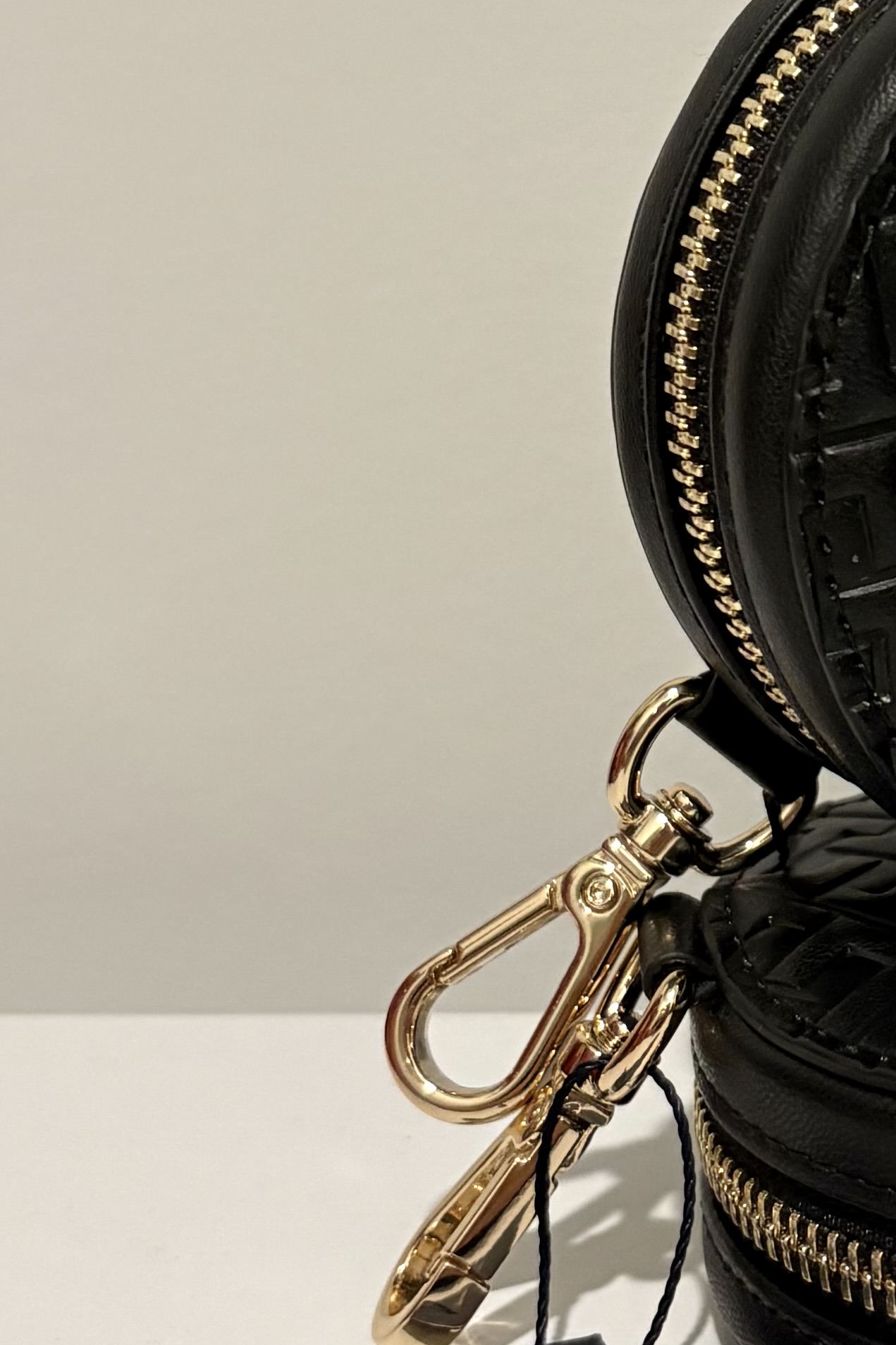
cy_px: 416
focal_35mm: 81
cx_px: 1138
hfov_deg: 16.0
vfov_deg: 24.9
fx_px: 3024
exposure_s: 1/40
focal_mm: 5.96
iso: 400
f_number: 1.6
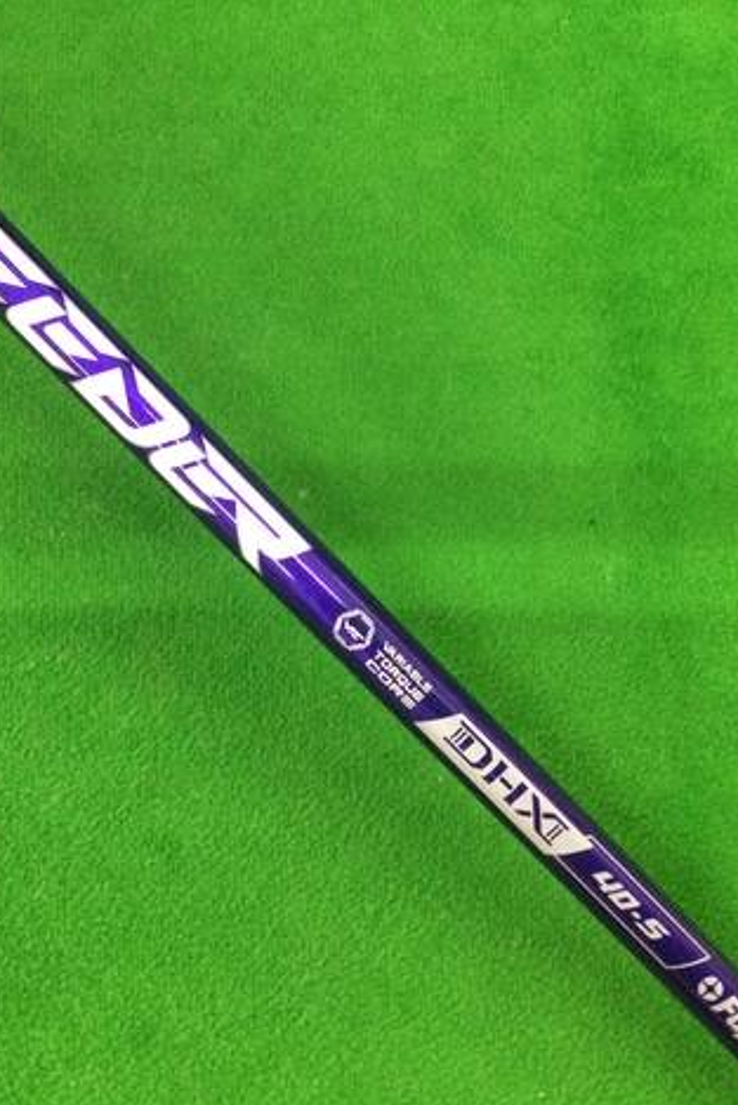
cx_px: 269
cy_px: 561
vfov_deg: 44.5
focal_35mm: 44
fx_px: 1352
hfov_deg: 30.4
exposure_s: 1/30
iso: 200
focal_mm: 3.3
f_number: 2.4
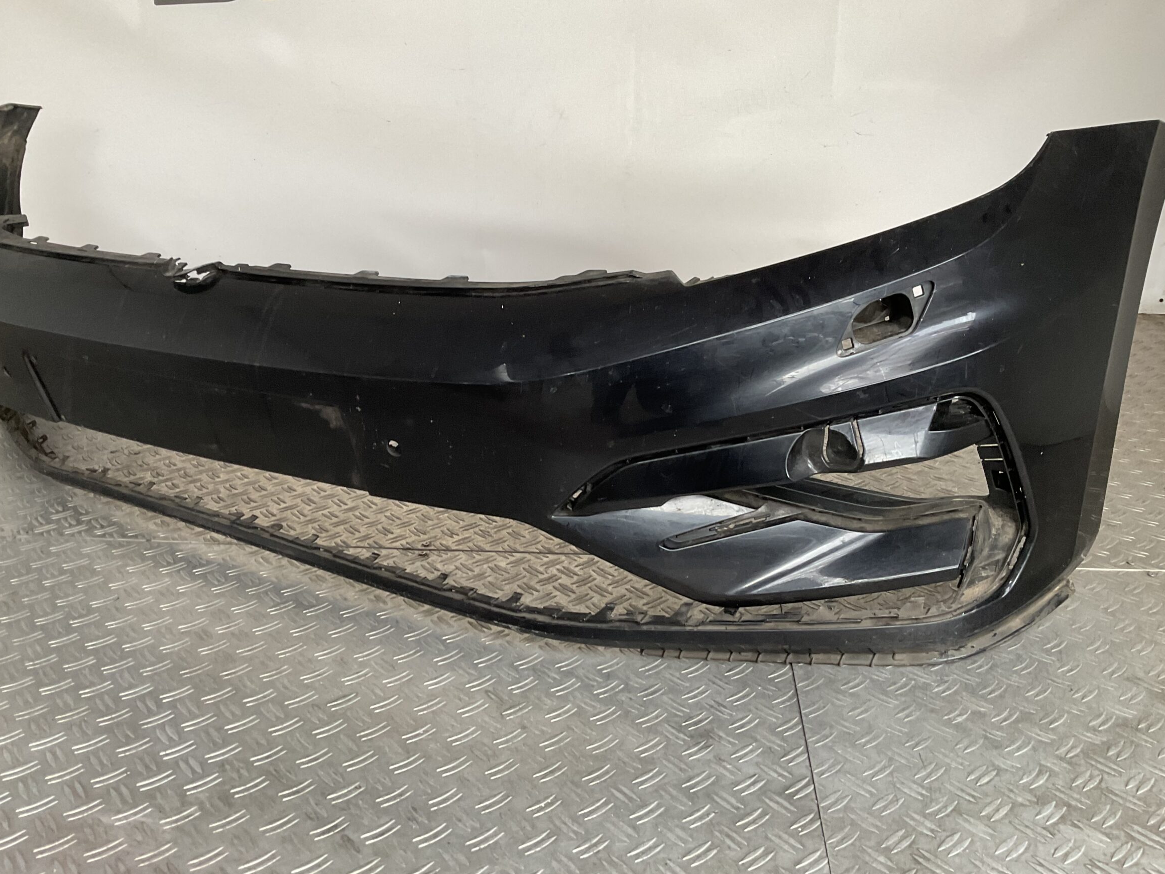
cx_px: 536
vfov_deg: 44.2
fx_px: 1077
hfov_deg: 56.7
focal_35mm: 32
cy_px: 426
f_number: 1.8
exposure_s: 1/50
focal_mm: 3
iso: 64
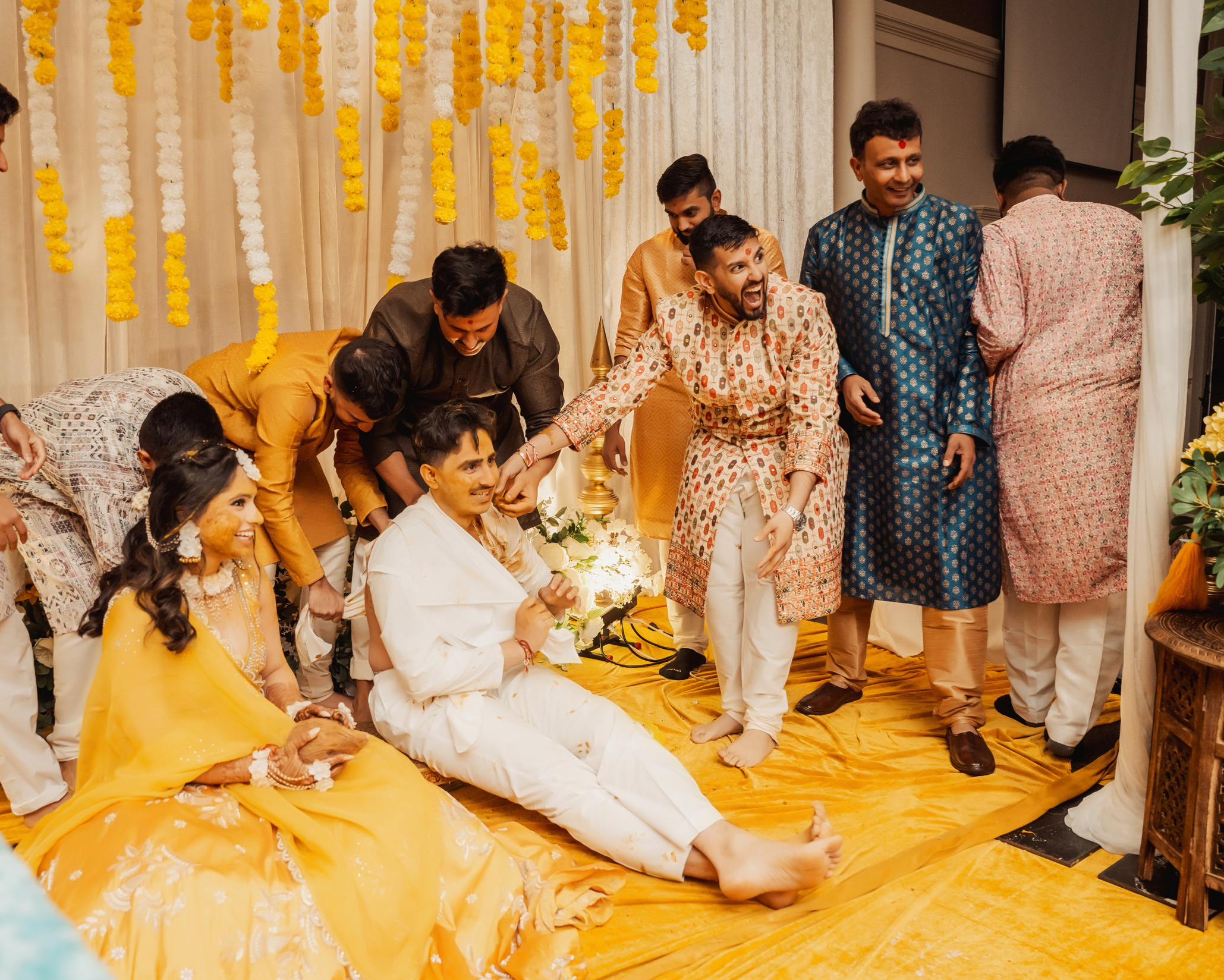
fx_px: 1015
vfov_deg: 51.5
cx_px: 484
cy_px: 476
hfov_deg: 61.6
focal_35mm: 28
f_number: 4
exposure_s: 1/200
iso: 1250
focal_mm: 24
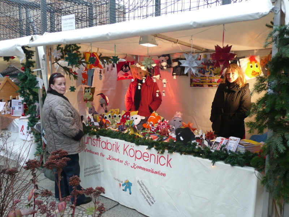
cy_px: 108
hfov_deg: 56.8
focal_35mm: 32
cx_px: 144
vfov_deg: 44.2
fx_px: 267
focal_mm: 5.2
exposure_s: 1/40
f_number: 3.5
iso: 100
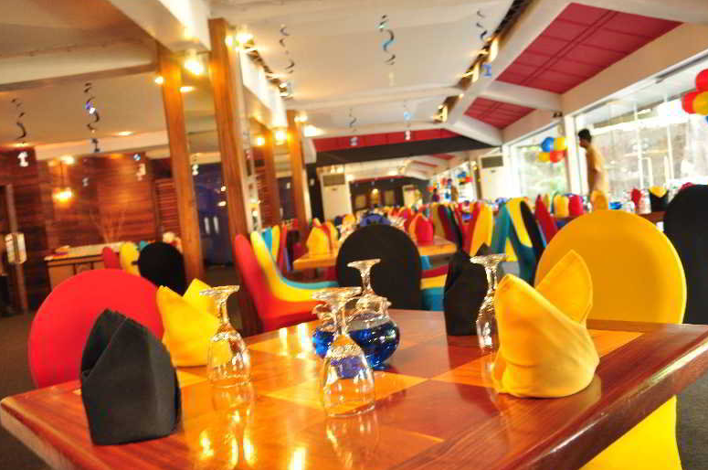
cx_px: 360
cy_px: 242
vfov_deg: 40.4
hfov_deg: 58.0
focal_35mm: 33
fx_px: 638
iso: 500
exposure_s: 1/13
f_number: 5
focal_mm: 21
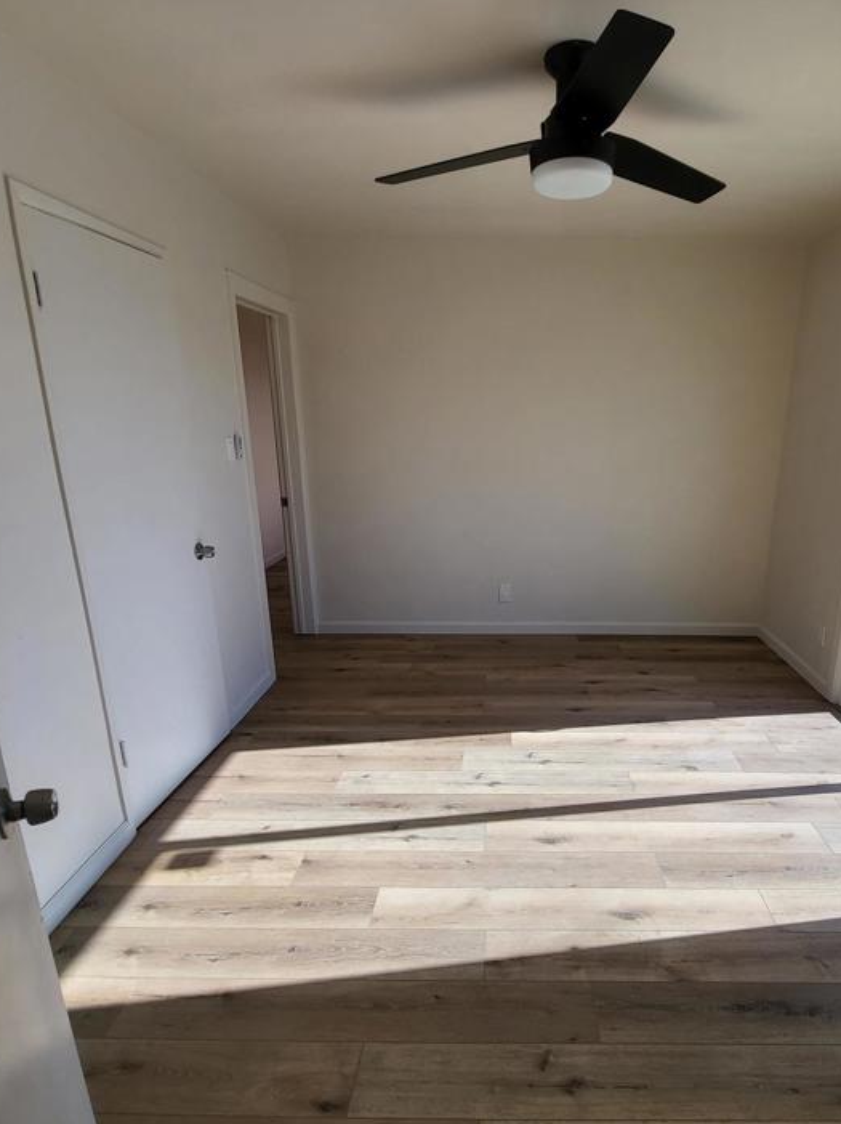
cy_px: 627
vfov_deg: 84.3
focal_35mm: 19
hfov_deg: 67.8
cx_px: 514
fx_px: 616
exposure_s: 1/276
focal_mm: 1.74
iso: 32
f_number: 2.2
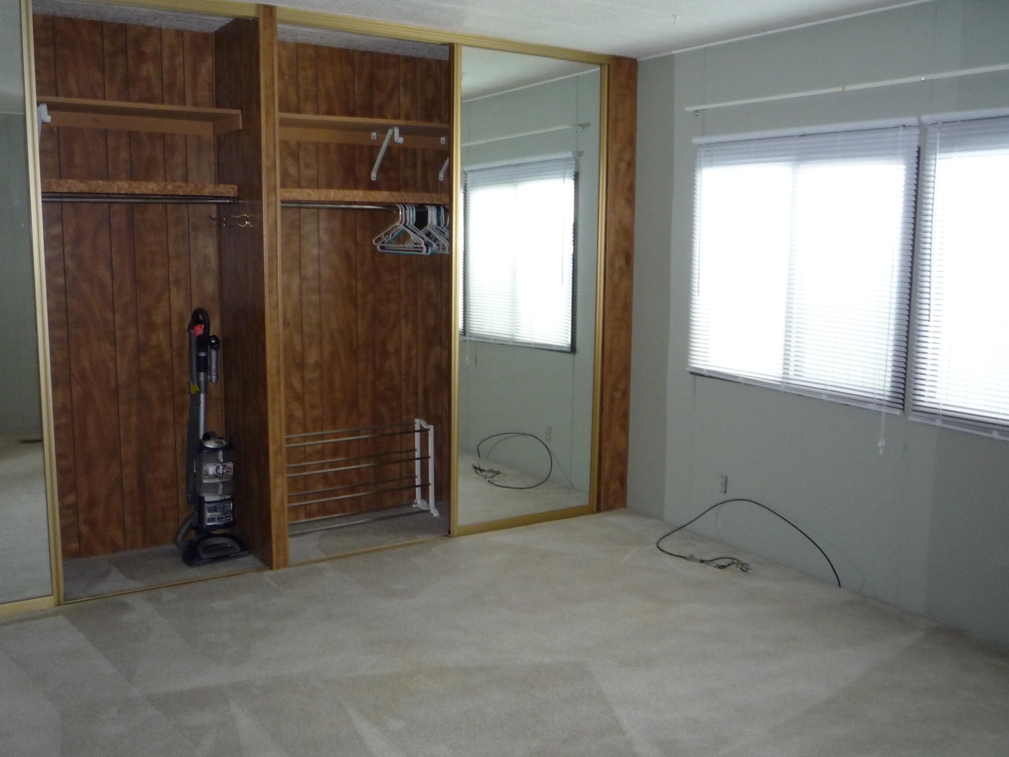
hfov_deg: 55.4
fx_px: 962
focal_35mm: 33
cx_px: 498
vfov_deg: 42.9
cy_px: 375
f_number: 3.3
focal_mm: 5.2
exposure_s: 1/30
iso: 320
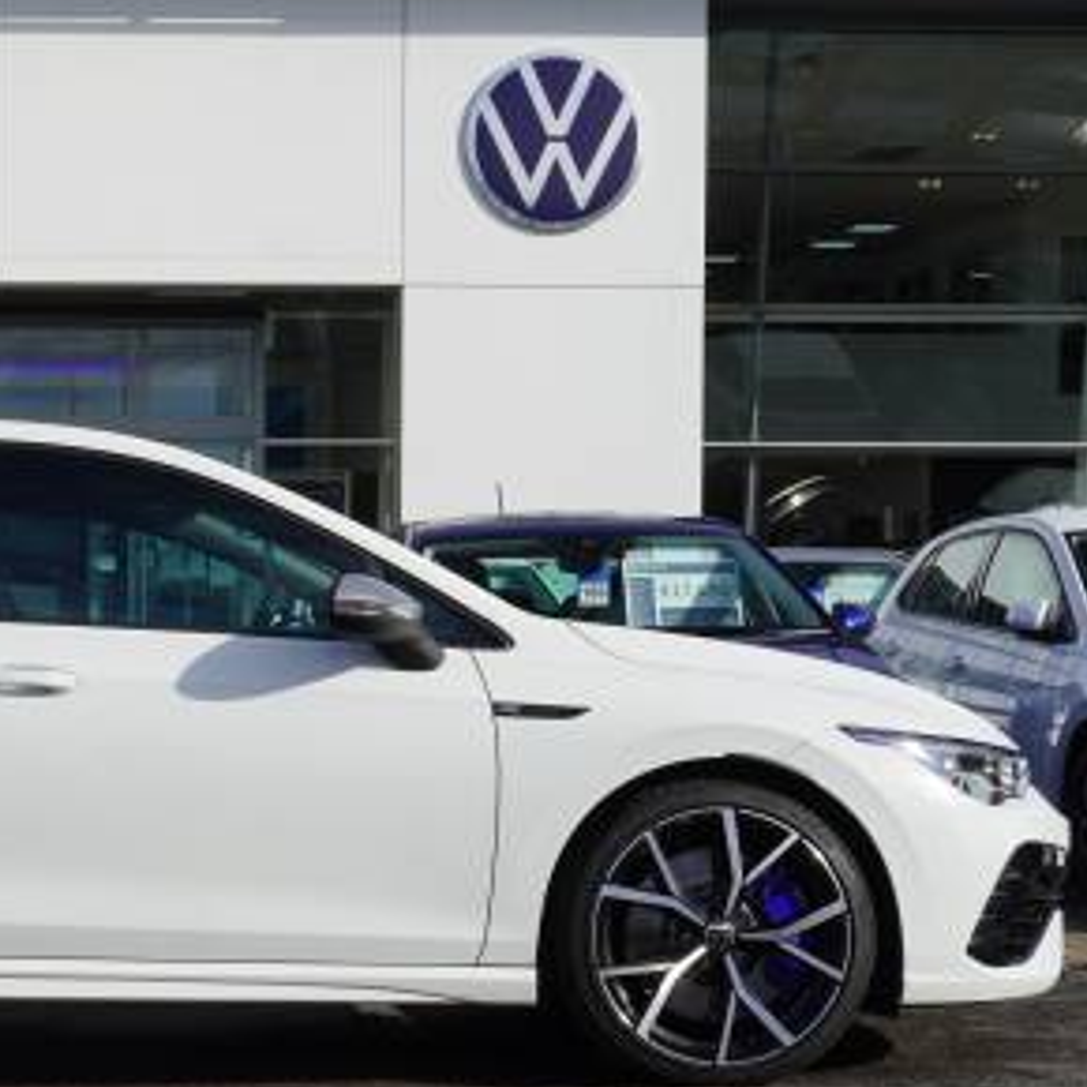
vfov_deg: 22.7
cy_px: 675
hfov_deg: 22.2
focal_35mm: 76
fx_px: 2698
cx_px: 105
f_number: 10
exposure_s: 1/125
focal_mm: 27
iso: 100
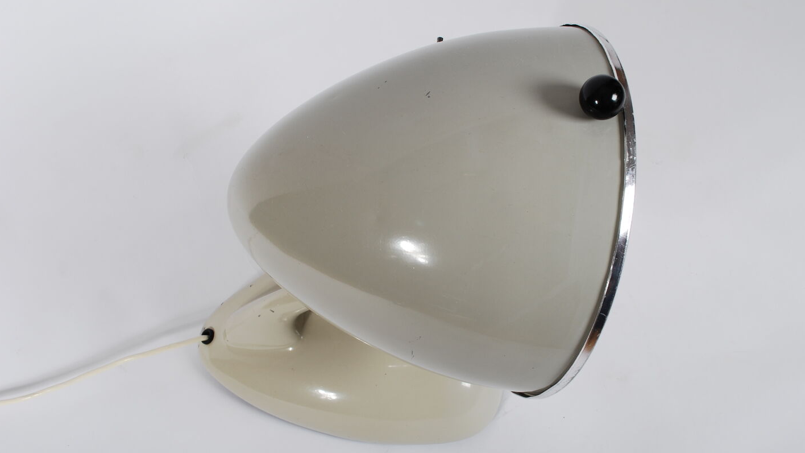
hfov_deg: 50.5
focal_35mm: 40
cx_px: 414
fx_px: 854
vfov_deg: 29.7
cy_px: 229
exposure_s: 1/160
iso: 100
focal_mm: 24
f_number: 10
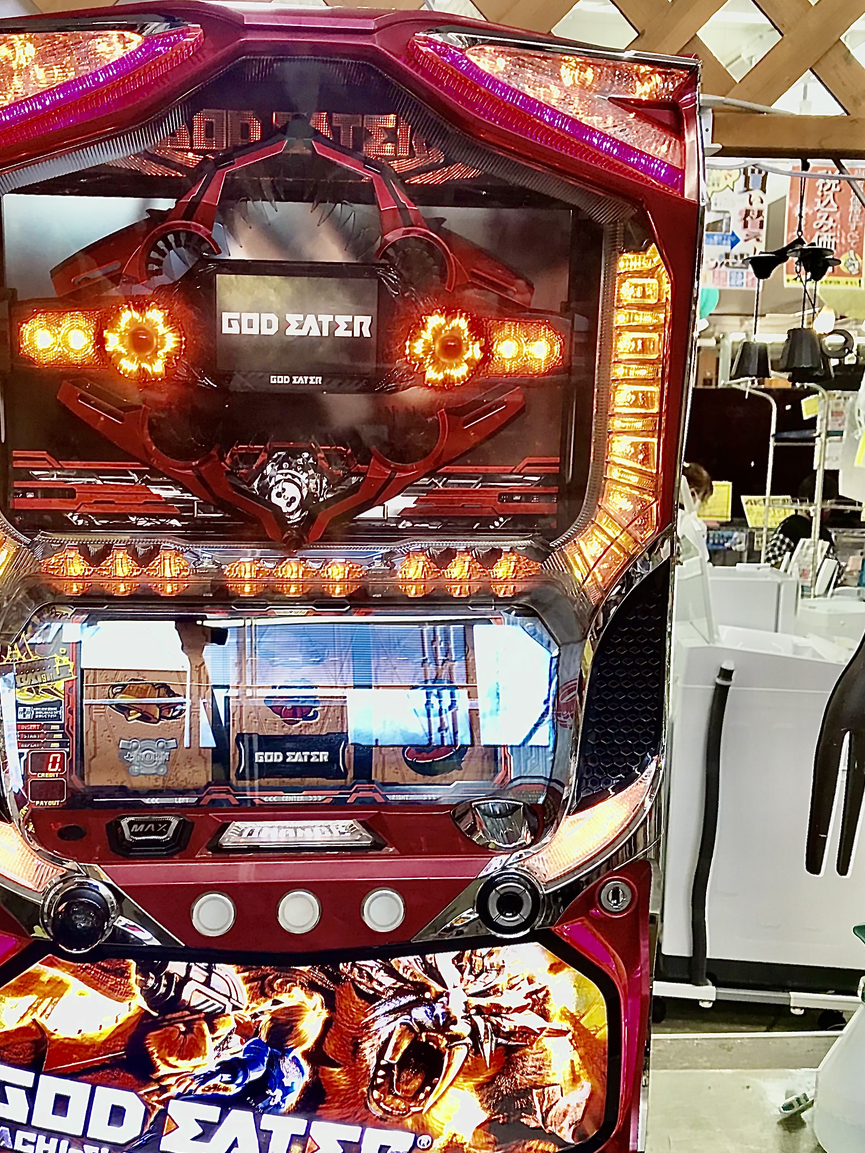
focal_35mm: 39
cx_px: 330
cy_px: 711
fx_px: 1299
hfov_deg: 36.6
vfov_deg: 47.5
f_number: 1.8
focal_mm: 3.99
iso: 25
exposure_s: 1/60
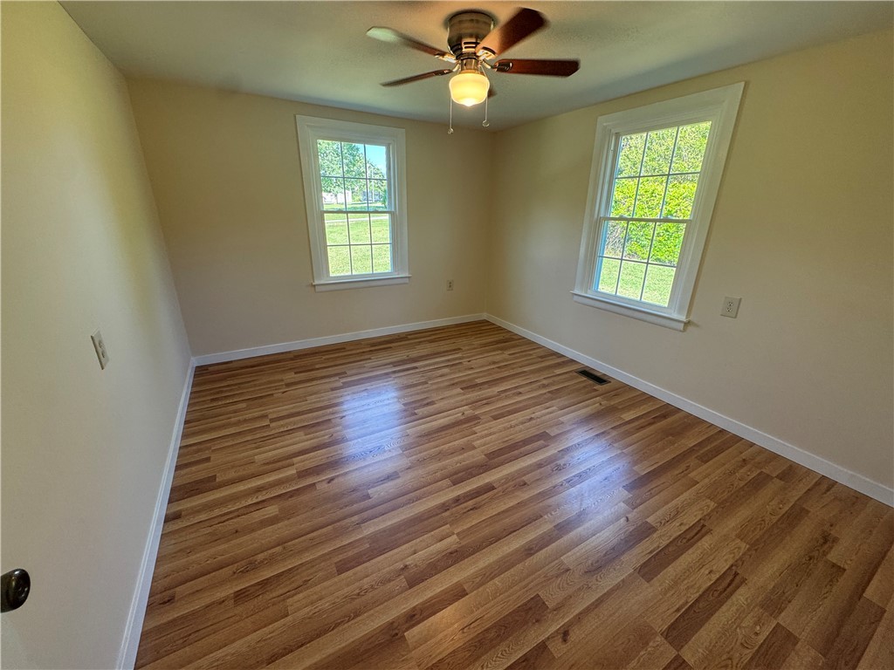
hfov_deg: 102.1
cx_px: 447
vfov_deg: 85.7
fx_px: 362
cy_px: 335
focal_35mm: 14
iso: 160
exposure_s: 1/99
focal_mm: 2.22
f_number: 2.2
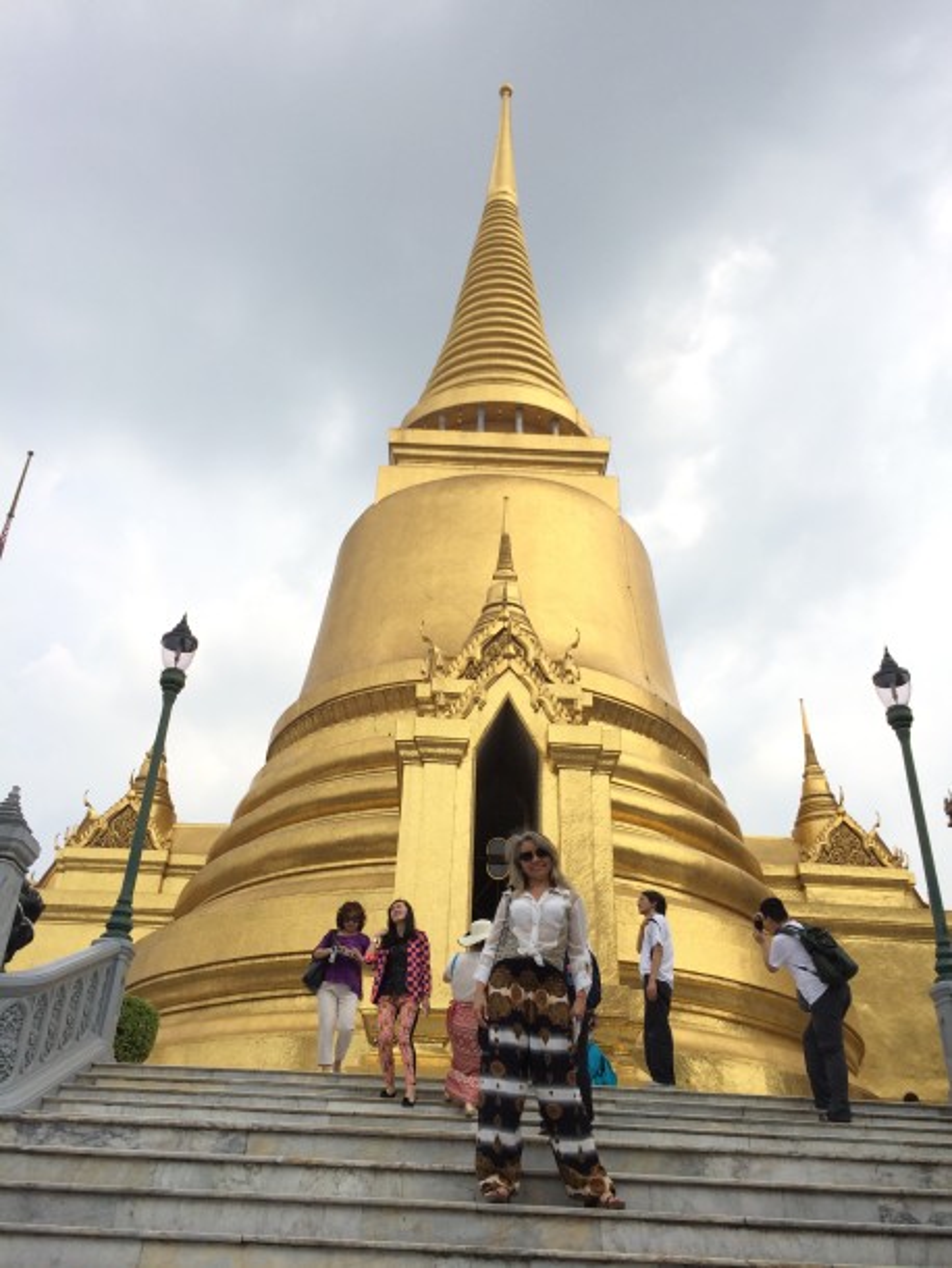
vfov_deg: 59.9
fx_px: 1099
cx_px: 476
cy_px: 634
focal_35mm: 30
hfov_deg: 46.8
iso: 32
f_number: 2.2
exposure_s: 1/1866
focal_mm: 4.12
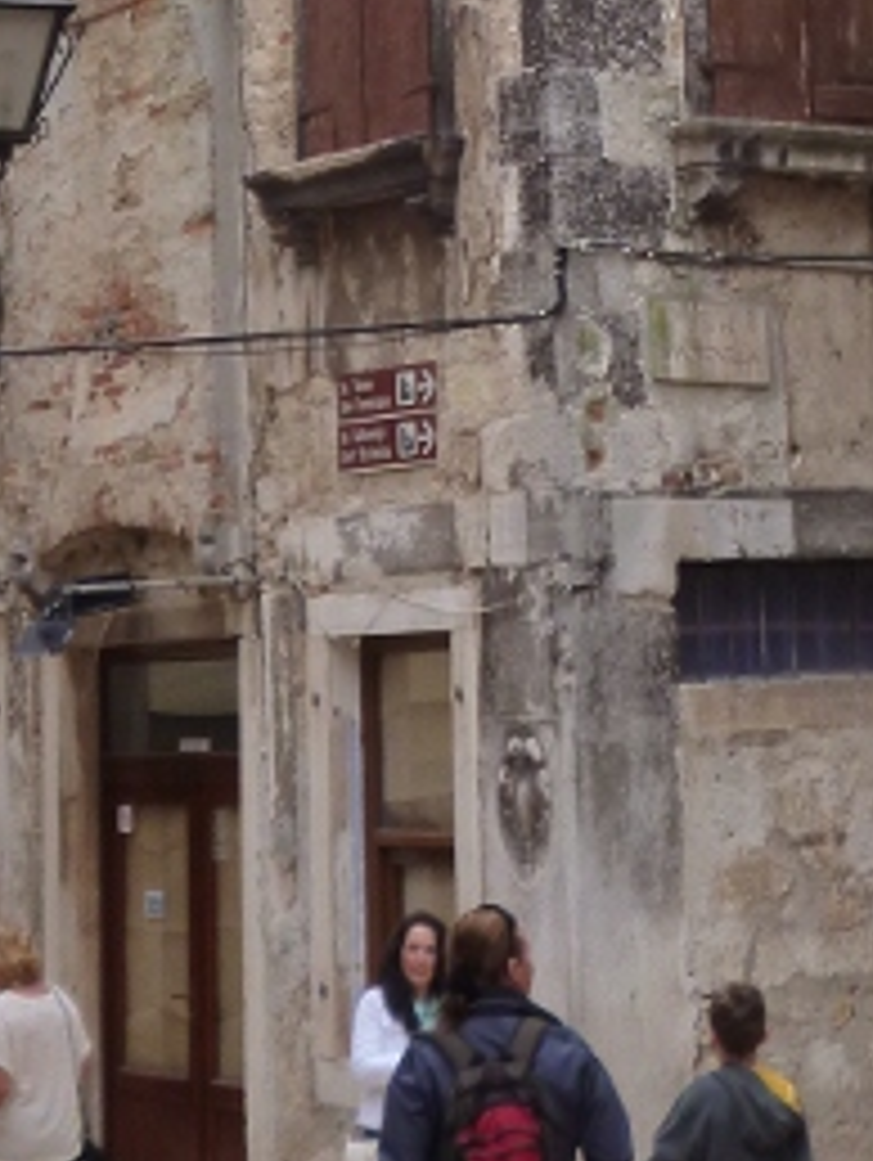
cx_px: 504
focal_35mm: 127
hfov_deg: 11.7
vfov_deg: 14.8
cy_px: -342
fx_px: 4263
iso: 160
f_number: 3.7
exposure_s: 1/100
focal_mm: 7.3
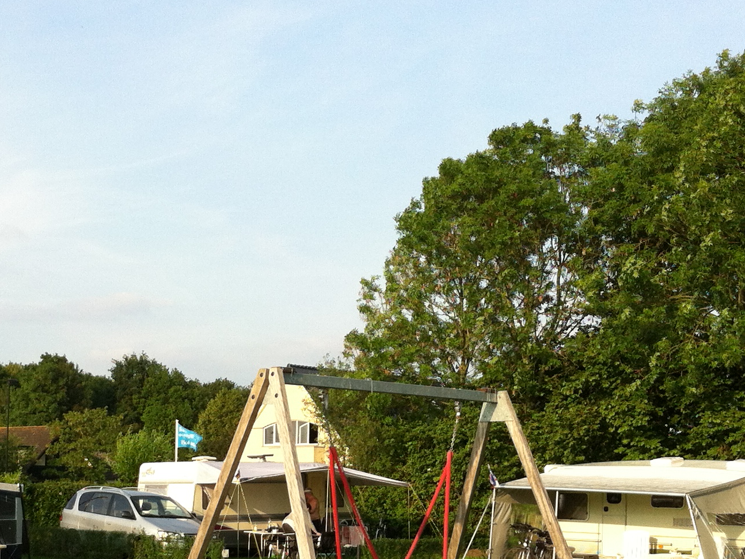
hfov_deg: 27.6
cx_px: 232
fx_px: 1507
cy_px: 441
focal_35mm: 70
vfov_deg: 20.8
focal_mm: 3.85
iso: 80
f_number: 2.8
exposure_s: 1/794
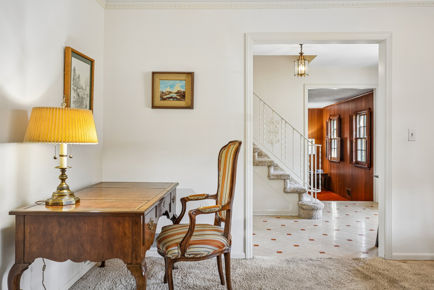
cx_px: 217
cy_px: 145
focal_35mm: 26
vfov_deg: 49.2
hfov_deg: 69.0
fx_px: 316
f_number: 8
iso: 200
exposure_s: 1/4
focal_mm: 26.2
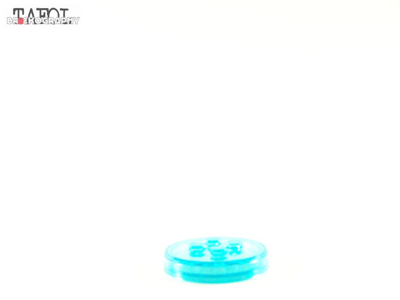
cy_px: 150
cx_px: 200
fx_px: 867
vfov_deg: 19.6
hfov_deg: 26.0
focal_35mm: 75
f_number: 3.2
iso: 400
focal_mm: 12.4
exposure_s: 1/45
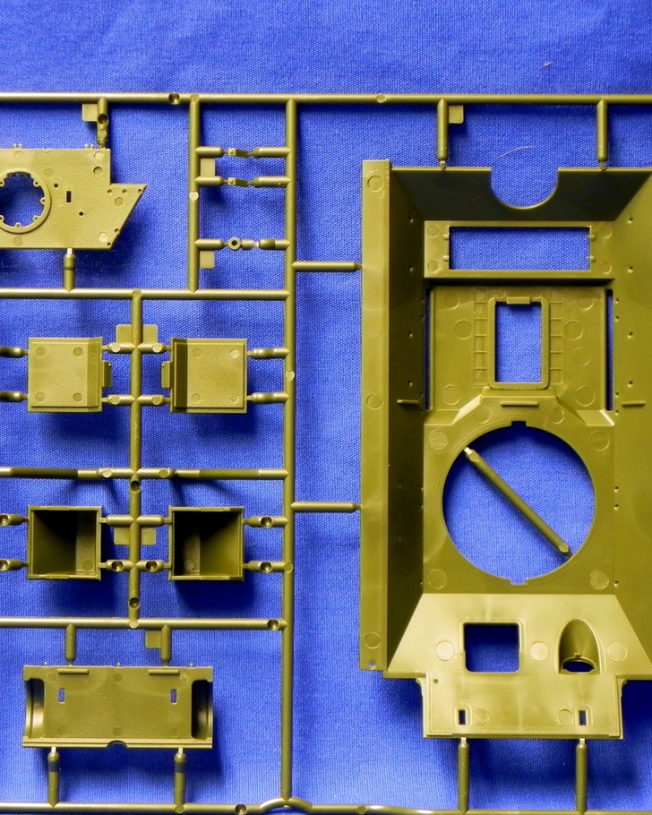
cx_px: 279
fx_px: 2484
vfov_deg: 18.6
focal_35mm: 103
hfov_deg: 14.9
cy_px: 427
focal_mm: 13.4
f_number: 4
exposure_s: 1/8
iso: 402
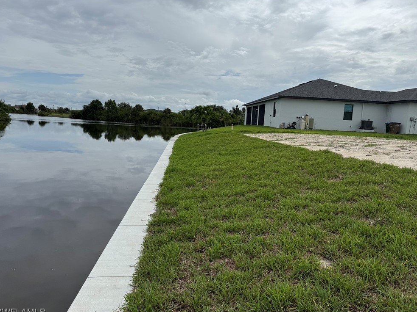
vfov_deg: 54.9
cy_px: 159
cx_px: 211
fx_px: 301
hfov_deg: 69.4
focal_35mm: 25
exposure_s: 1/10417
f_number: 1.78
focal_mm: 6.76
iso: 80
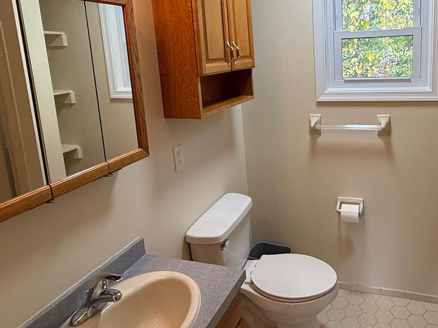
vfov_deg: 48.9
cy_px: 109
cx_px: 296
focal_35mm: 28
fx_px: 354
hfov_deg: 61.7
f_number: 2.2
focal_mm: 2.22
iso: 100
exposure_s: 1/120
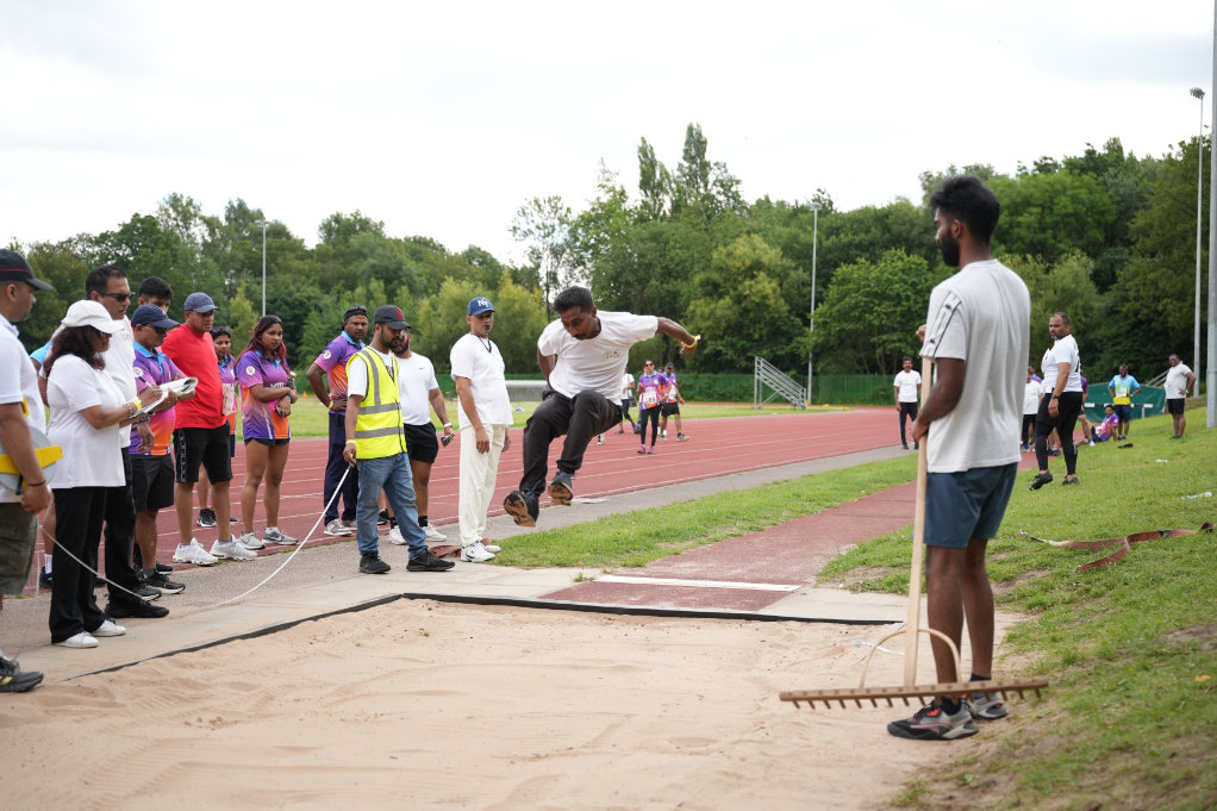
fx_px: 1602
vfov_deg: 28.4
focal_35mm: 47
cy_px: 406
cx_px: 608
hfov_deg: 41.6
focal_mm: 47.4
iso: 250
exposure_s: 1/1250
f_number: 2.8
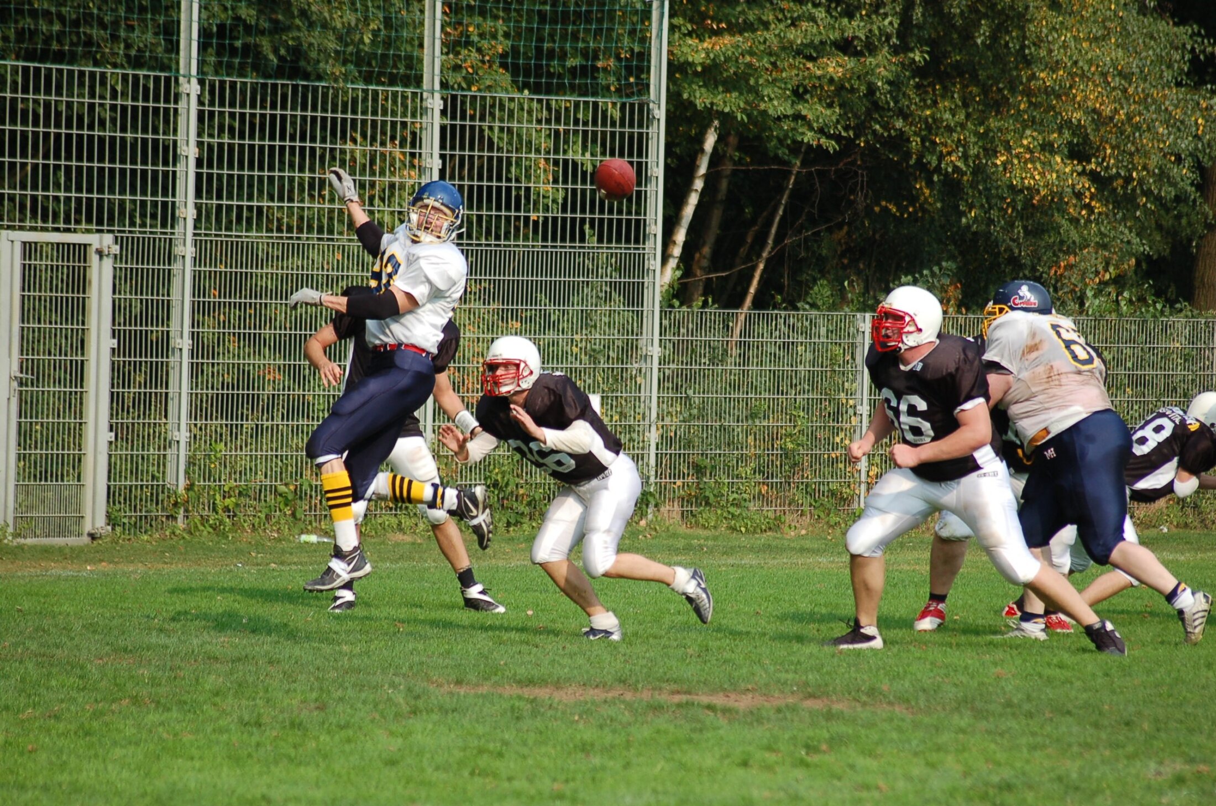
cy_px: 403
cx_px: 608
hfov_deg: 8.1
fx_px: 8597
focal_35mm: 255
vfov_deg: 5.4
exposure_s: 1/1000
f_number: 4.8
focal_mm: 170
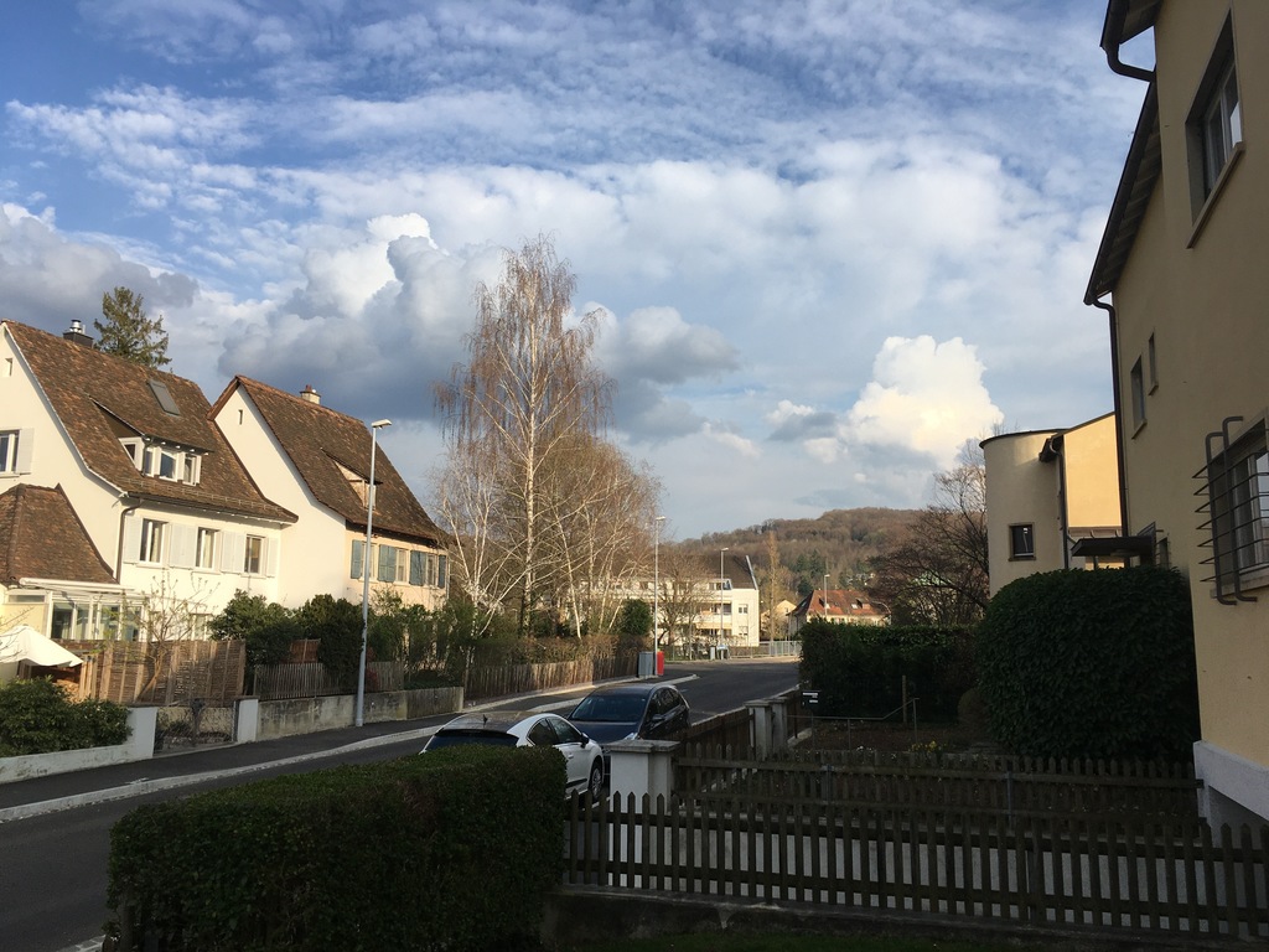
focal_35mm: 29
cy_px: 476
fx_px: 1063
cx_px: 634
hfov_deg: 61.7
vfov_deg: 48.2
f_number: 2.2
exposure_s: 1/1148
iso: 25
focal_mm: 4.15
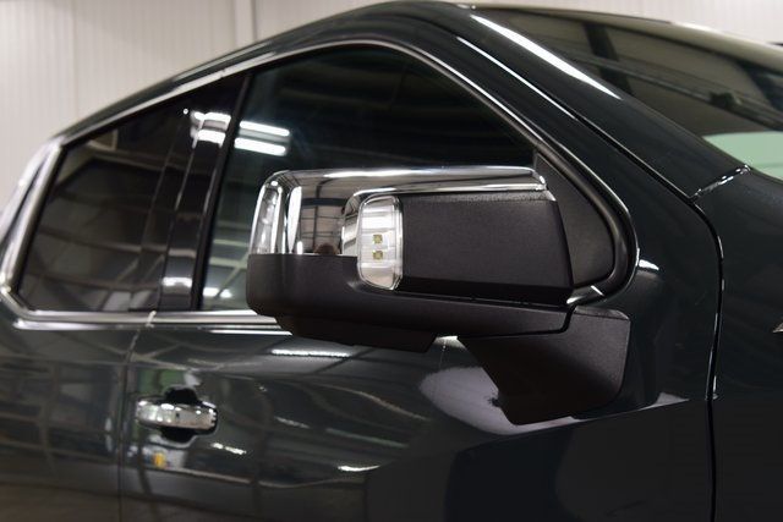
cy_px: 261
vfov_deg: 28.1
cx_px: 392
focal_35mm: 48
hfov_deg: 41.1
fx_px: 1044
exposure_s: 1/15
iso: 400
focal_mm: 32
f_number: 6.3
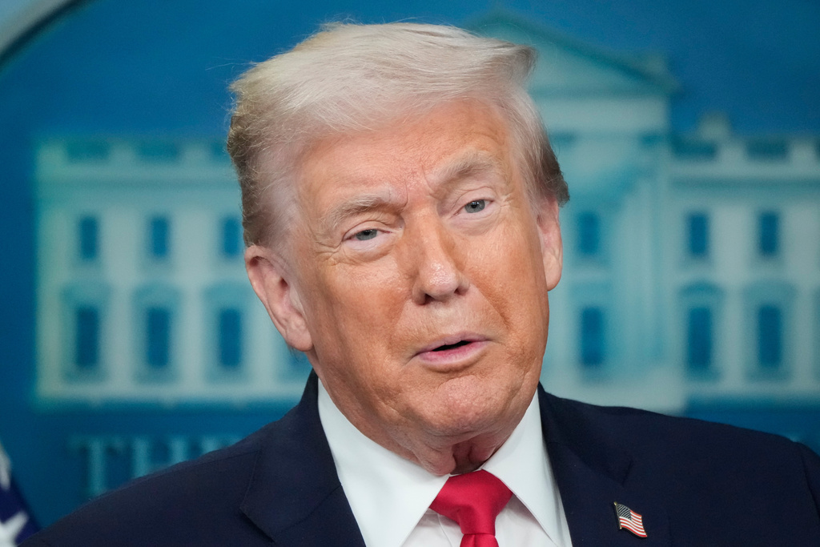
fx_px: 13668
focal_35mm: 600
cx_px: 410
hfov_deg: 3.4
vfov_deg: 2.3
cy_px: 274
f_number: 5.6
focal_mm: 400
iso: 6400
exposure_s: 1/500
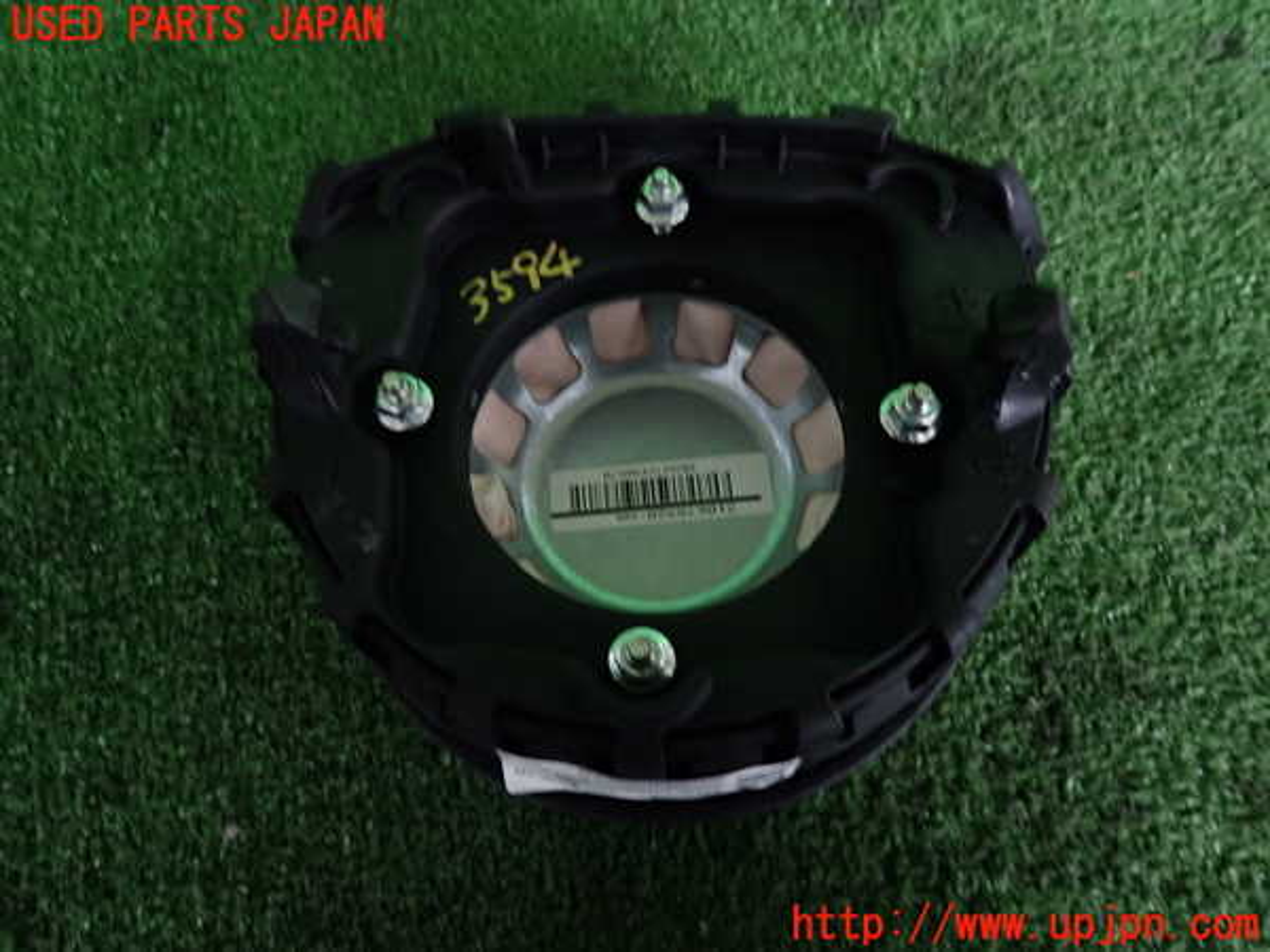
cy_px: 476
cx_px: 635
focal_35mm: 25
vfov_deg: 54.9
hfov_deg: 69.4
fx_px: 917
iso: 320
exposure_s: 1/30
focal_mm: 4.5
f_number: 2
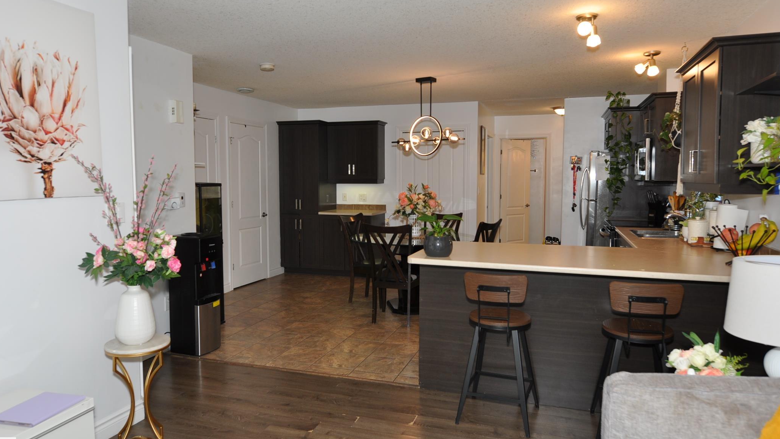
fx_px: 508
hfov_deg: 75.1
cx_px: 385
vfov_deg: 46.8
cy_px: 219
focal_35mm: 25
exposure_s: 1/60
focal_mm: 15
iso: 200
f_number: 4
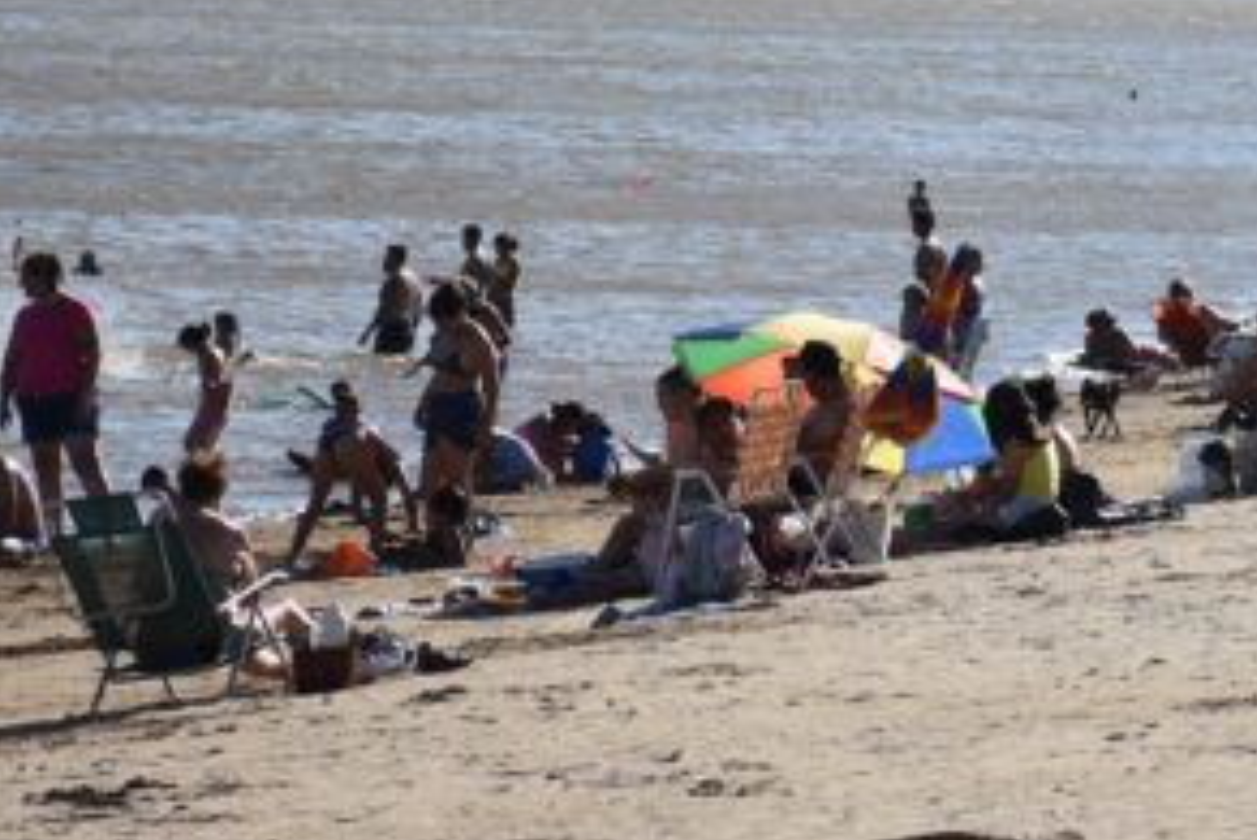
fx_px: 11713
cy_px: 151
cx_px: 1154
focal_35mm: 335
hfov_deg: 6.1
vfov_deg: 4.1
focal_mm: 85
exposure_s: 1/800
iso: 100
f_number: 5.3
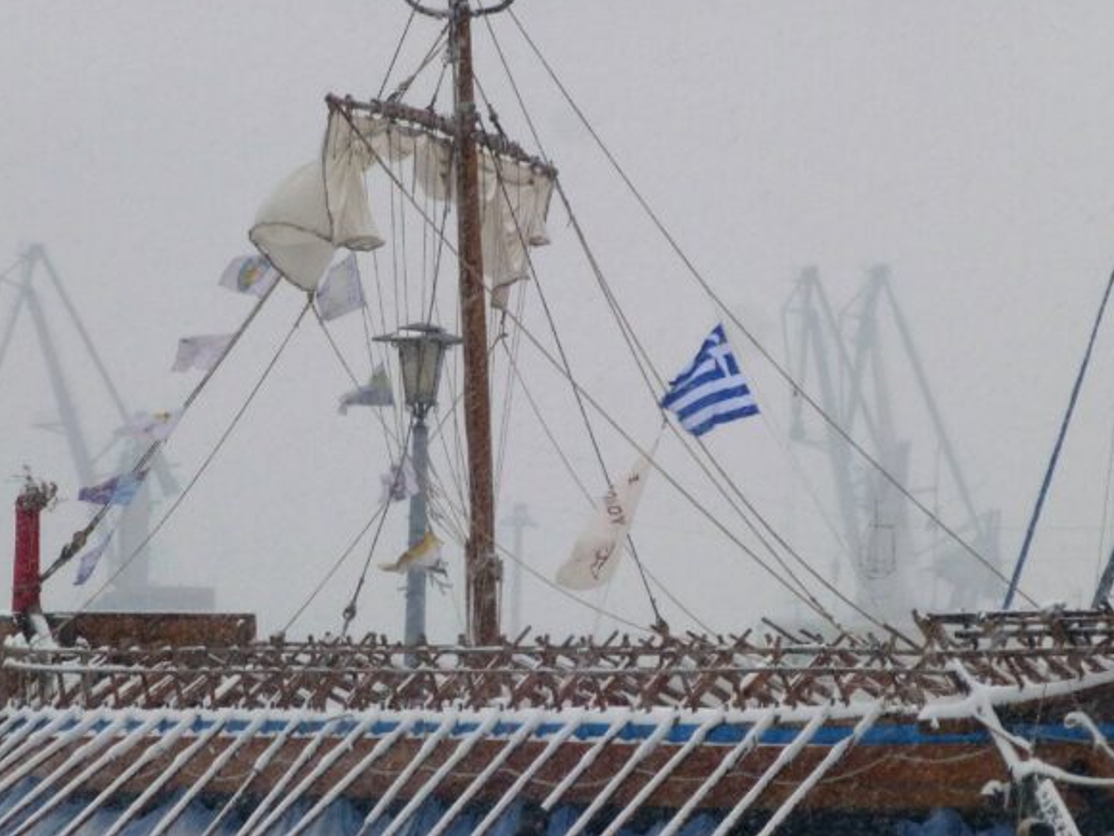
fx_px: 15032
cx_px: 546
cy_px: 470
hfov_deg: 4.2
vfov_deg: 3.2
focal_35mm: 467
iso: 100
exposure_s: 1/125
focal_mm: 47.3
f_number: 5.8
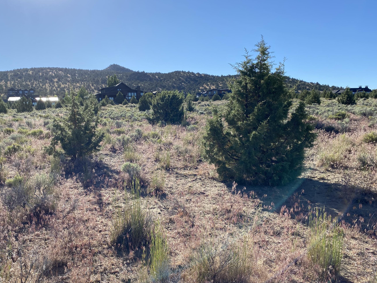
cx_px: 170
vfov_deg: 46.8
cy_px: 137
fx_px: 327
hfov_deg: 59.8
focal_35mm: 30
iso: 32
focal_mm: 4.25
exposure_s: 1/2967
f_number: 1.8
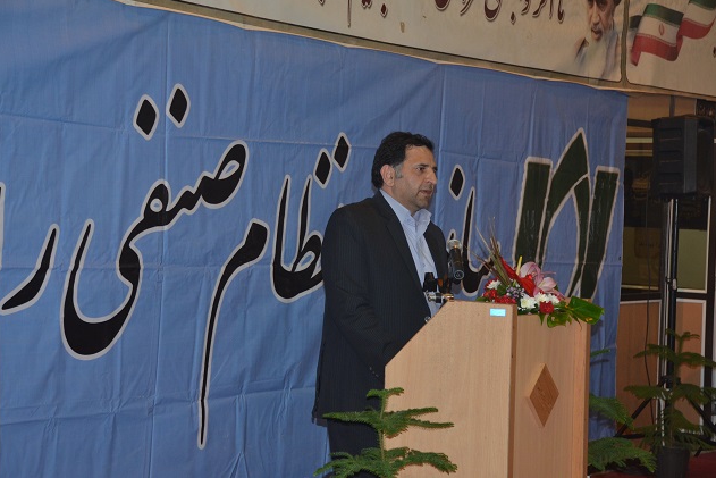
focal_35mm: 88
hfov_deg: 23.1
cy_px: 239
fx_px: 1751
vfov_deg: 15.5
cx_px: 356
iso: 800
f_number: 5
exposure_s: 1/60
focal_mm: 58
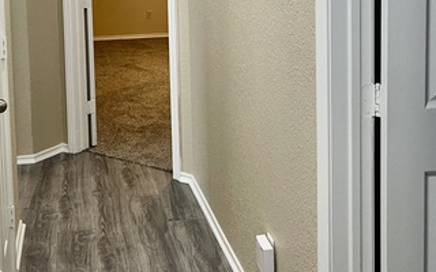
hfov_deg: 37.9
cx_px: 161
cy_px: -3
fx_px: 630
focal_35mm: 53
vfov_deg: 23.4
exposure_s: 1/60
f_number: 1.6
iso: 100
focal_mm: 5.1
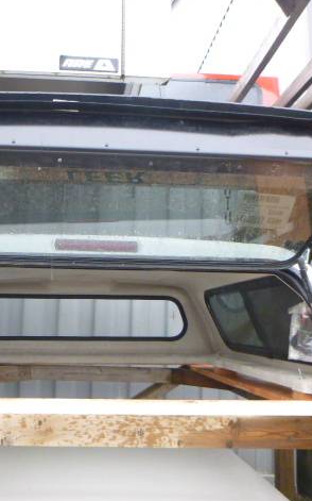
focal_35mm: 36
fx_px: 490
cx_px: 85
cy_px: 252
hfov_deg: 34.7
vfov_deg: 54.0
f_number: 3.9
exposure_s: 1/30
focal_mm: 4.5
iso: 400
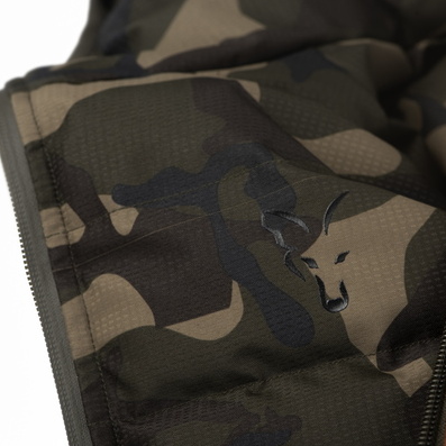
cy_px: 224
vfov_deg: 12.9
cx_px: 264
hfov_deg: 12.9
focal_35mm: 135
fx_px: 1968
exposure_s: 1/160
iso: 100
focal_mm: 105
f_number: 13
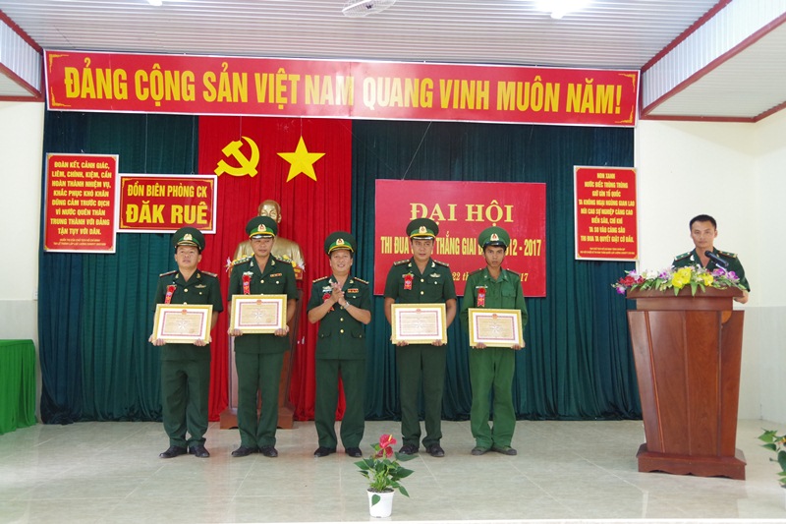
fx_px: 688
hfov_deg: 59.5
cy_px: 262
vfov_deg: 41.7
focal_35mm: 32
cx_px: 393
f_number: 4
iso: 1600
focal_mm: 21
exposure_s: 1/50
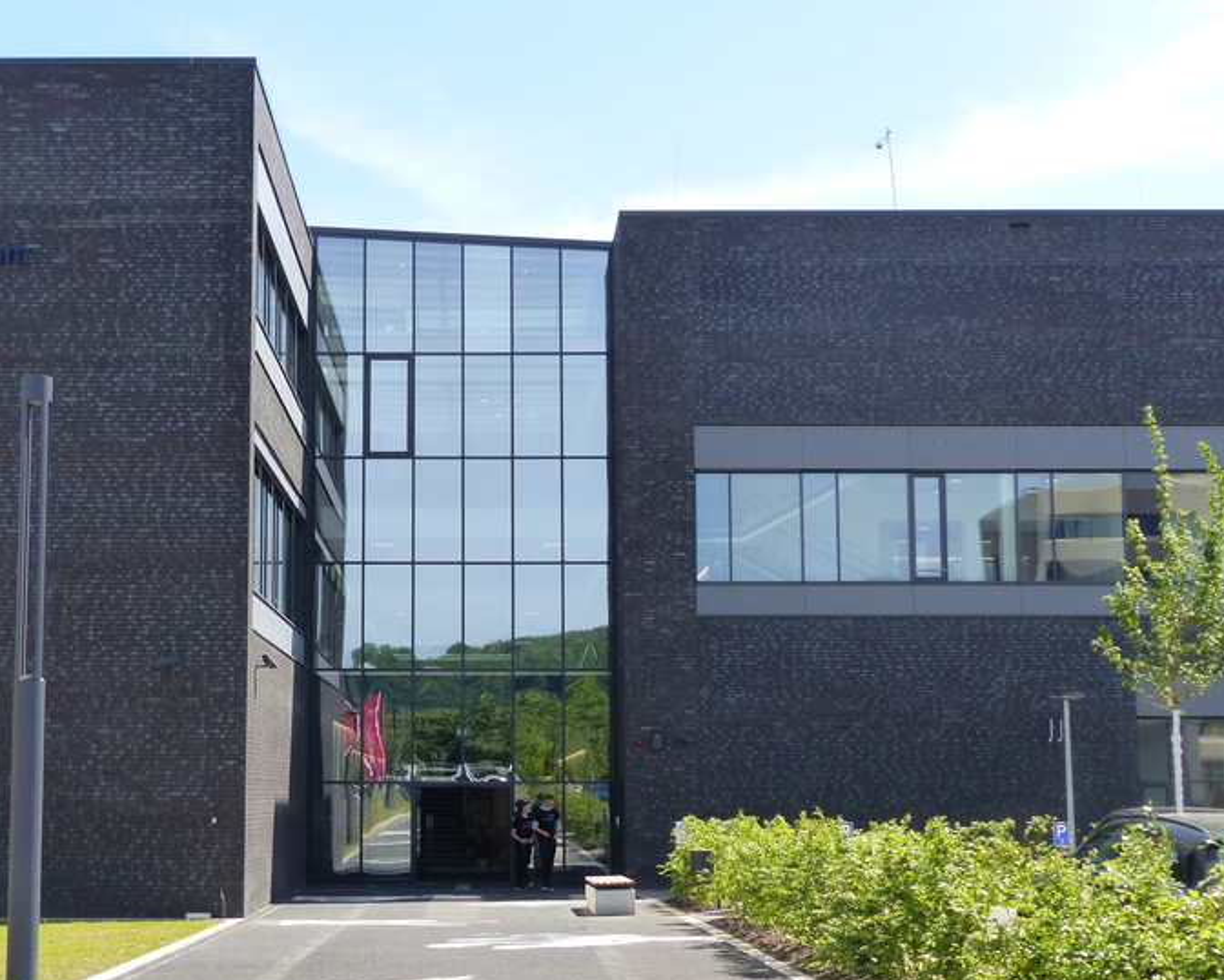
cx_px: 488
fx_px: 2065
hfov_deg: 32.9
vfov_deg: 26.7
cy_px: 521
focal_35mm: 57
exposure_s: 1/400
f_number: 4
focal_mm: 8.1
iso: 160
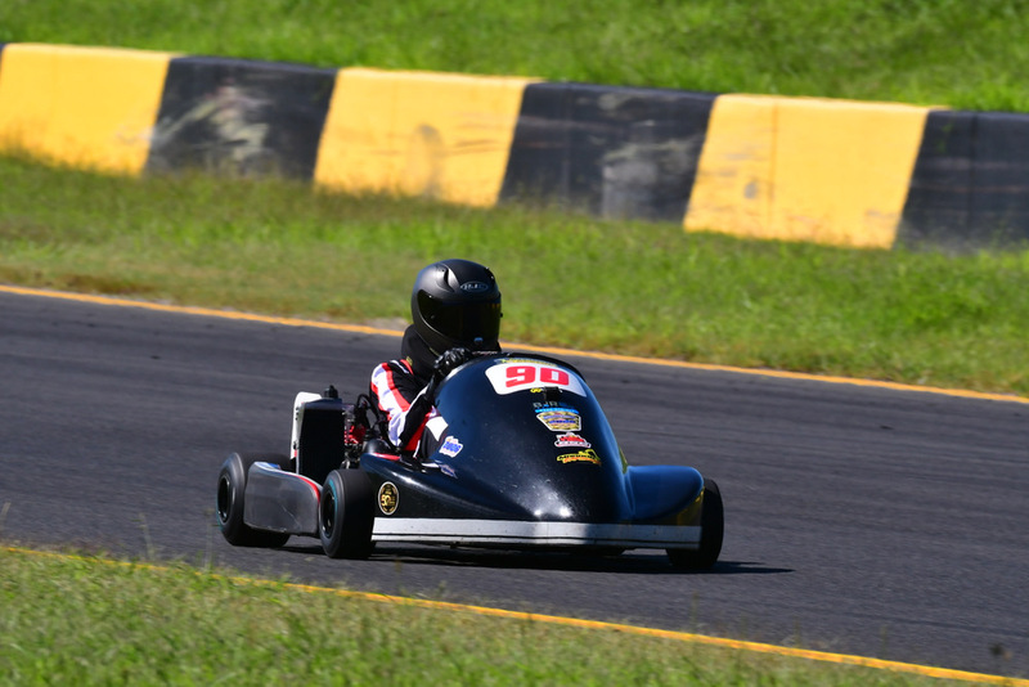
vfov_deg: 1.8
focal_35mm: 750
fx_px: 21444
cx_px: 514
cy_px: 344
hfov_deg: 2.7
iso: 500
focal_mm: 500
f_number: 13
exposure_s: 1/640
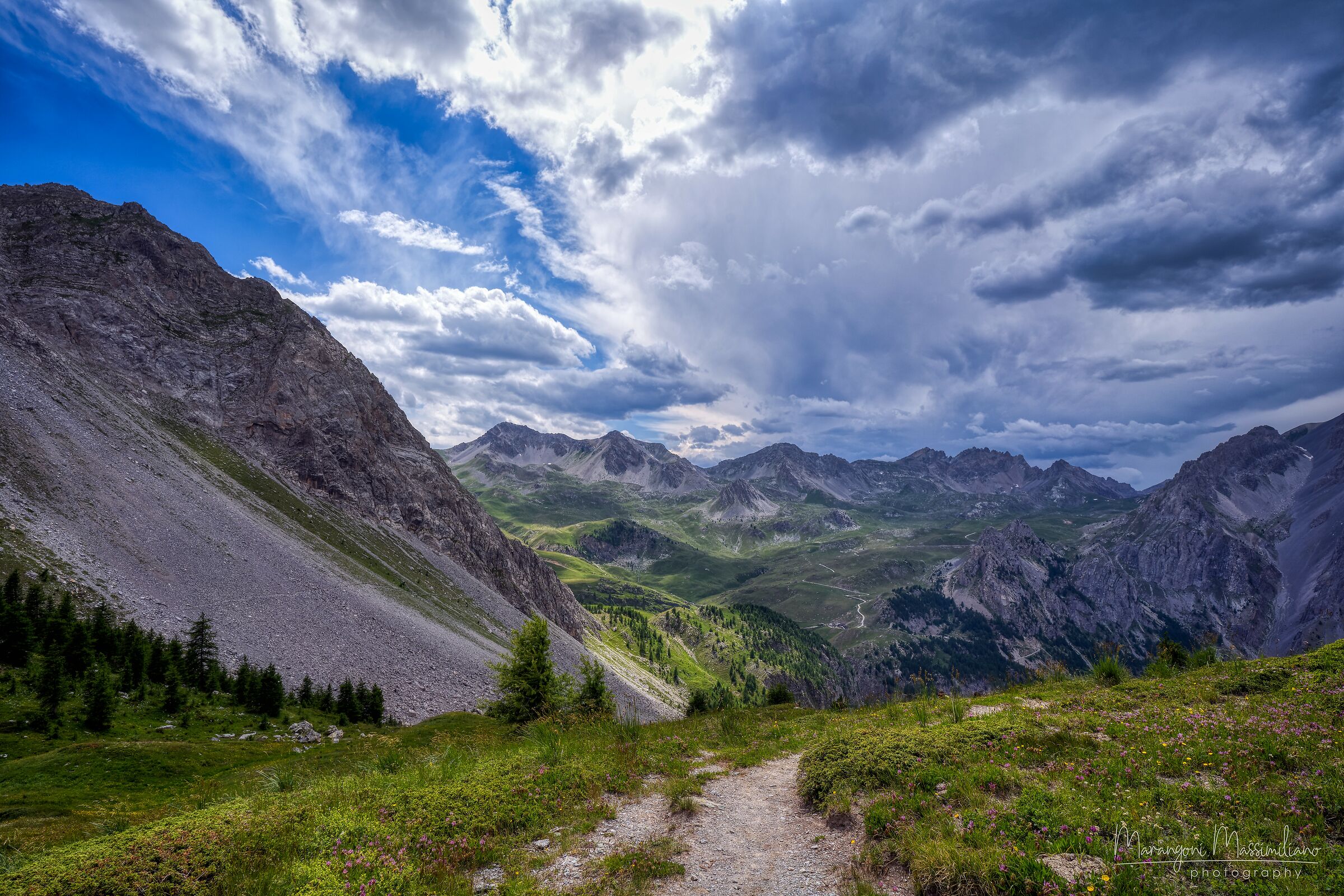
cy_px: 448
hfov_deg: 90.0
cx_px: 672
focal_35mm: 18
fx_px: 672
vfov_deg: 67.4
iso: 100
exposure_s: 1/160
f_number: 11
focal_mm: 18
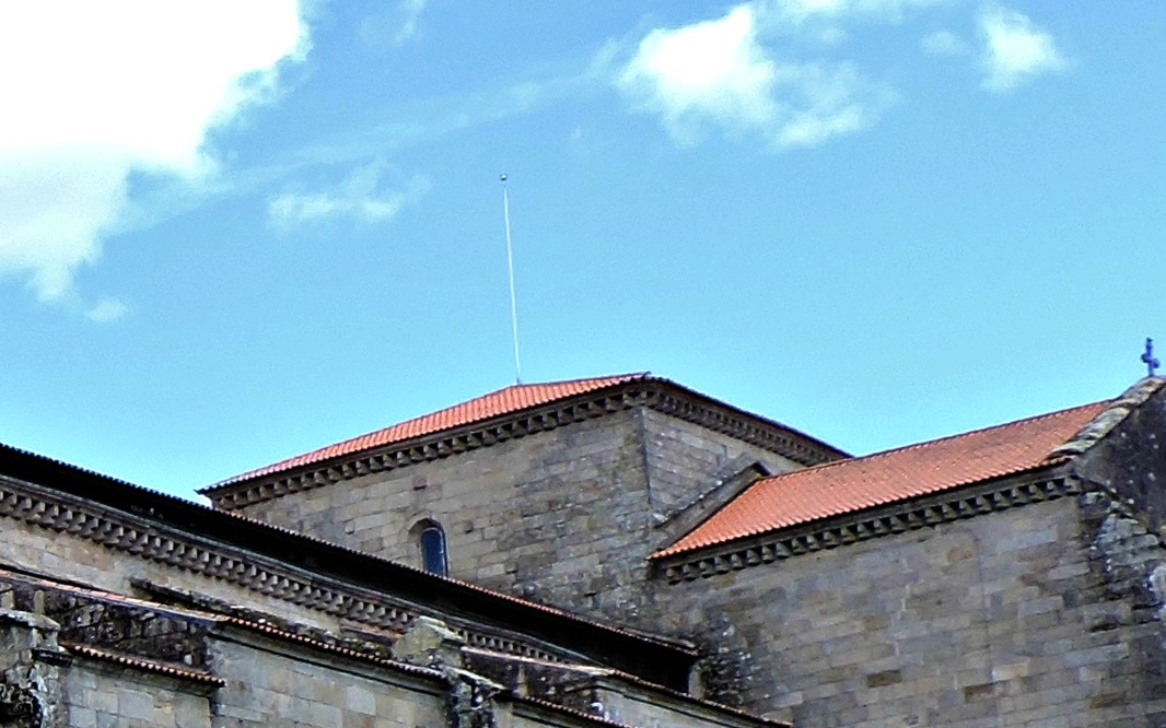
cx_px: -430
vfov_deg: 11.6
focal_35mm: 110
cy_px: 939
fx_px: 3495
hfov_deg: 17.5
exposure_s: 1/500
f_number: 3
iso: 100
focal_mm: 4.3
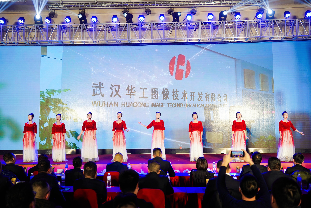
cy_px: 104
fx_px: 302
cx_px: 156
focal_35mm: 35
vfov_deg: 37.9
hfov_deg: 54.4
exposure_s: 1/200
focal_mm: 35
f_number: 2.8
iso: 1000
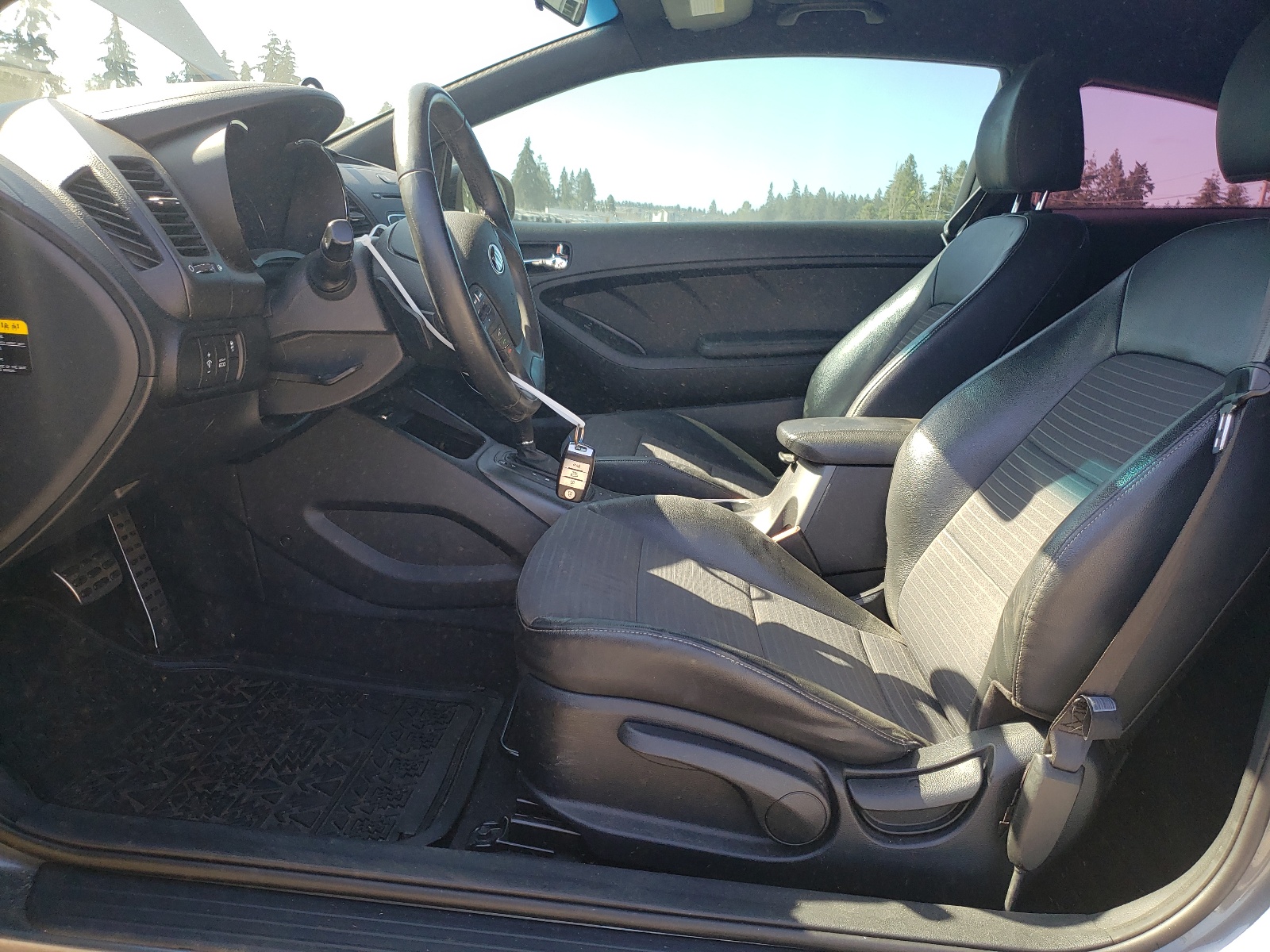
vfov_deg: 53.1
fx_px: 954
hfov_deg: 67.3
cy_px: 476
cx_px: 635
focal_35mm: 26
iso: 50
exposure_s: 1/303
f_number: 1.5
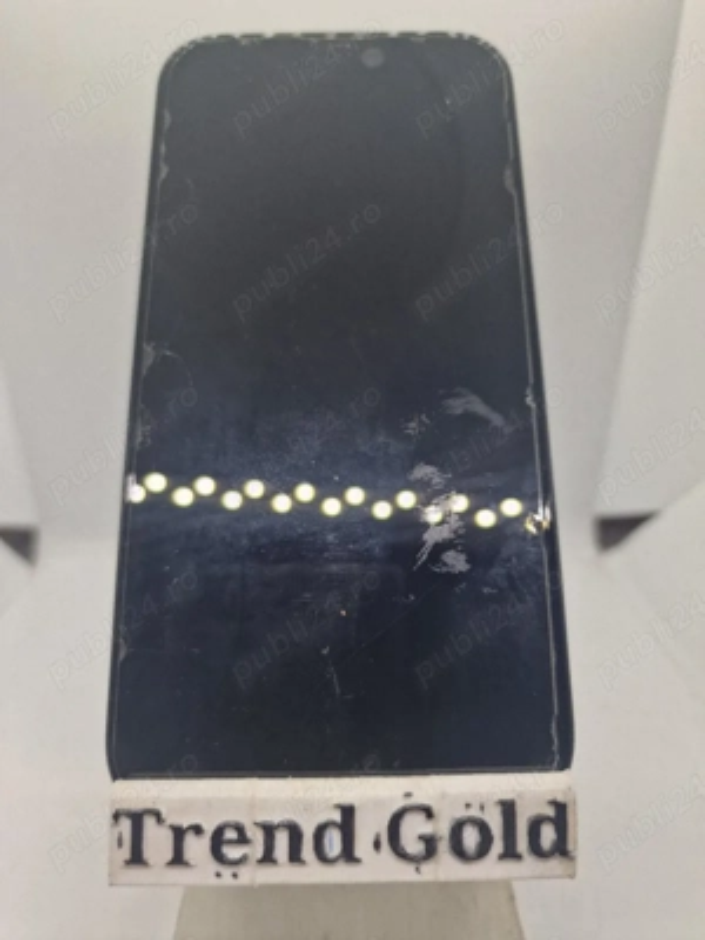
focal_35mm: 23
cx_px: 352
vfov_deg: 73.9
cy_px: 470
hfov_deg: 58.9
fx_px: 625
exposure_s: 1/182
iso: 50
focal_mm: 6.4
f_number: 1.8
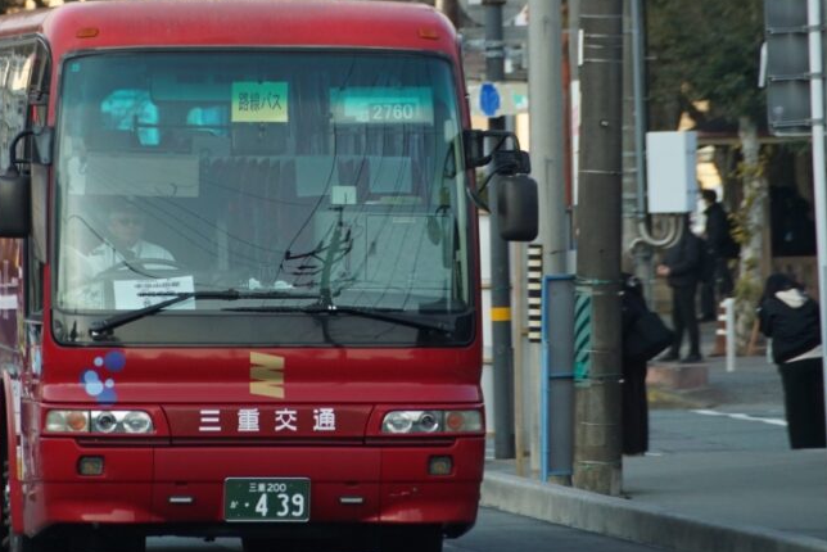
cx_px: 270
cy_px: 246
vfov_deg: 2.7
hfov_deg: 4.1
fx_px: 11514
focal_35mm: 501
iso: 640
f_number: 6.3
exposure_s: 1/400
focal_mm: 210
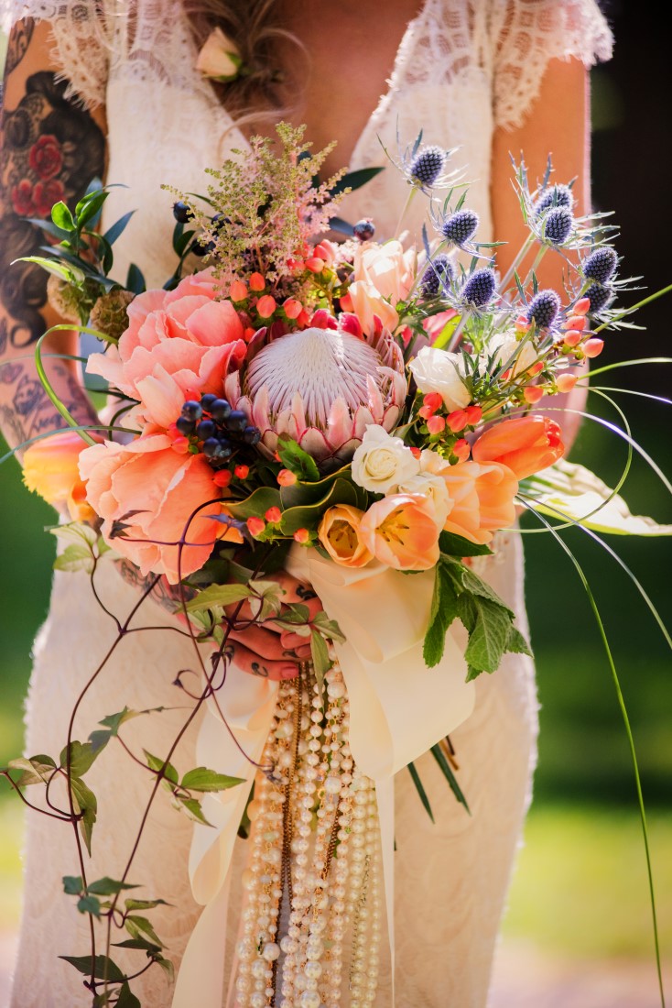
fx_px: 4757
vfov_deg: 12.1
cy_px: 504
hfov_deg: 8.1
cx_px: 336
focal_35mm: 170
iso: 640
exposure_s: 1/4000
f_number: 2.8
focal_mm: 170
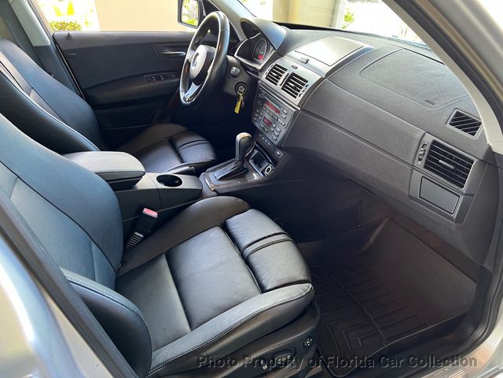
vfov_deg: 53.1
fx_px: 378
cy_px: 189
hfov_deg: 67.3
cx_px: 252
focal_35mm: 26
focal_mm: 5.7
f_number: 1.5
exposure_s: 1/63
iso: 125
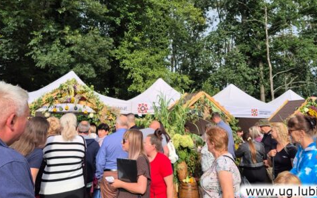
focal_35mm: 31
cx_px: 161
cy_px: 64
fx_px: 268
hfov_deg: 61.2
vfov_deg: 40.0
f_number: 1.8
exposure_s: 1/878
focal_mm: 5.4
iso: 25
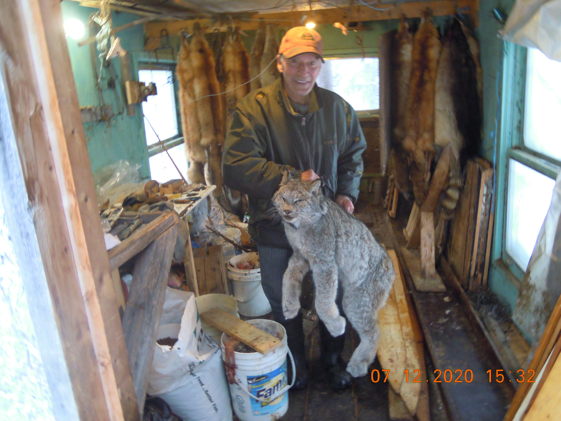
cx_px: 280
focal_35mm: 28
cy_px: 210
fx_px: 454
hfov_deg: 63.4
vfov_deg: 49.7
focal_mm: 5
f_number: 2.7
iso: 360
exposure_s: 1/30
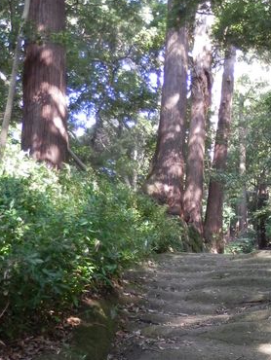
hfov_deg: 25.7
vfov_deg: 34.2
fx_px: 563
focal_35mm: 54
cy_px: 300
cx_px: 270
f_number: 3
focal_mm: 4.5
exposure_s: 1/30
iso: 160
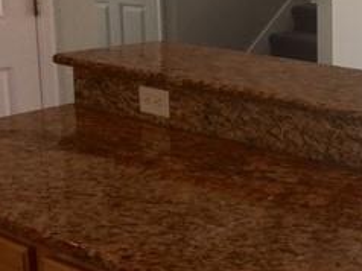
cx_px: 450
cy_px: 55
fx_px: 815
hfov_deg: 22.7
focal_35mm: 78
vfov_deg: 18.7
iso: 25
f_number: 2.2
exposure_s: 1/60
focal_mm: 4.15
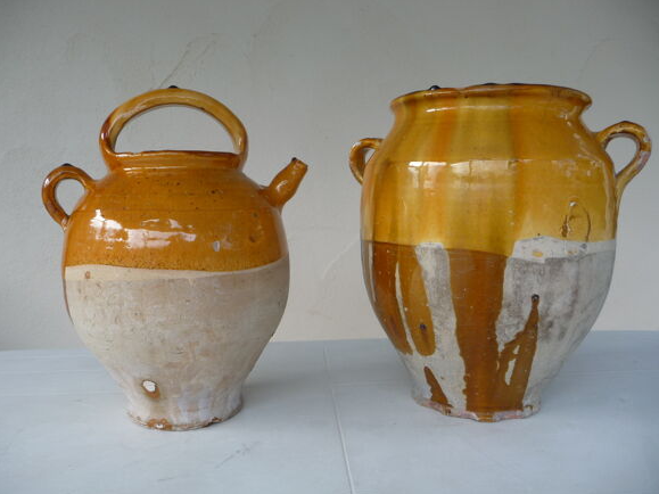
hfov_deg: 61.7
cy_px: 253
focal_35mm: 29
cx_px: 337
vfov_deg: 48.2
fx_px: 552
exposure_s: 1/50
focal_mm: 4.7
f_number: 3.3
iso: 100
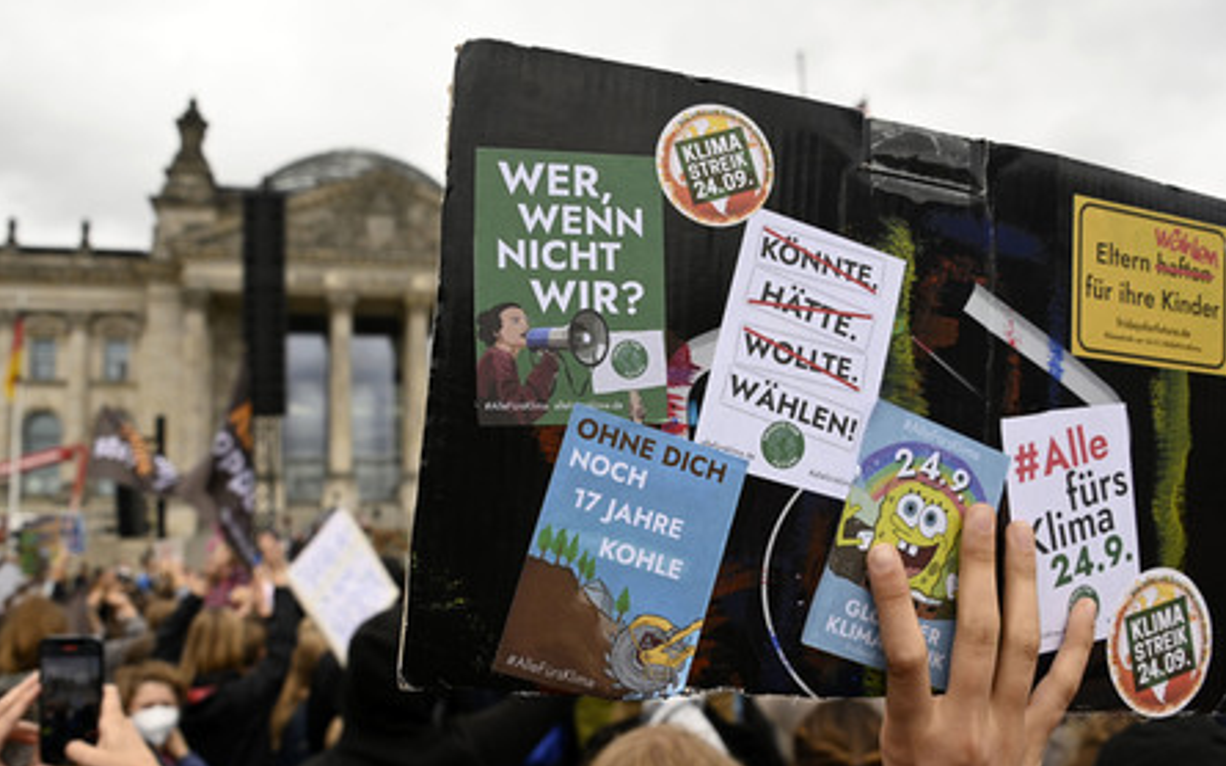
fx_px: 1102
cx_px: 610
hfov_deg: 58.1
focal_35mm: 33
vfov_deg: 38.3
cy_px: 391
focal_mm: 32
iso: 1250
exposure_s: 1/1250
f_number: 6.3
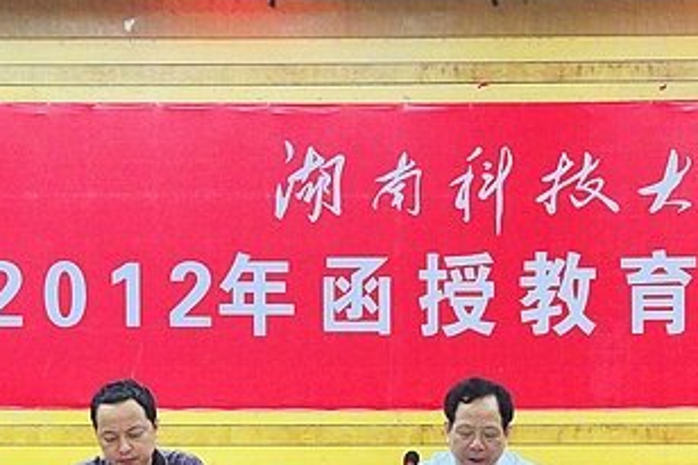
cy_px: 397
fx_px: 1473
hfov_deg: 26.4
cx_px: 512
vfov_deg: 17.7
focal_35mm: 76
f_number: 3.8
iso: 640
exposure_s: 1/50
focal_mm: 26
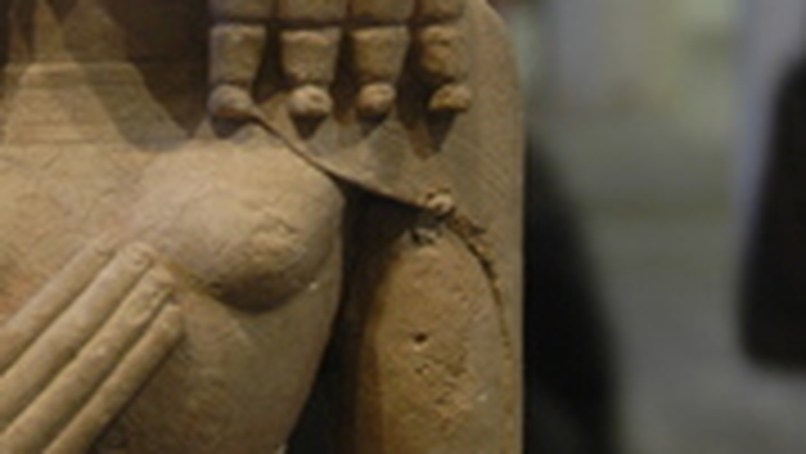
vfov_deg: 7.8
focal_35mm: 154
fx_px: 3294
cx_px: 126
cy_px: -121
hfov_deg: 13.9
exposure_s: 1/10
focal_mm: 40
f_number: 4.5
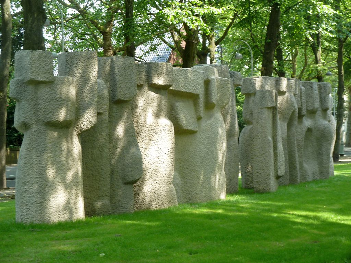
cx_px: 176
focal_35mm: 90
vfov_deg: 16.4
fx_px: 913
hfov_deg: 21.8
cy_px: 132
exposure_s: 1/40
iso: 100
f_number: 4.3
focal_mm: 14.7
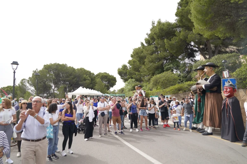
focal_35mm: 24
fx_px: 165
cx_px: 124
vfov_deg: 53.1
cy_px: 82
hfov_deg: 73.7
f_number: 5.6
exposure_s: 1/500
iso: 250
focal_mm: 24
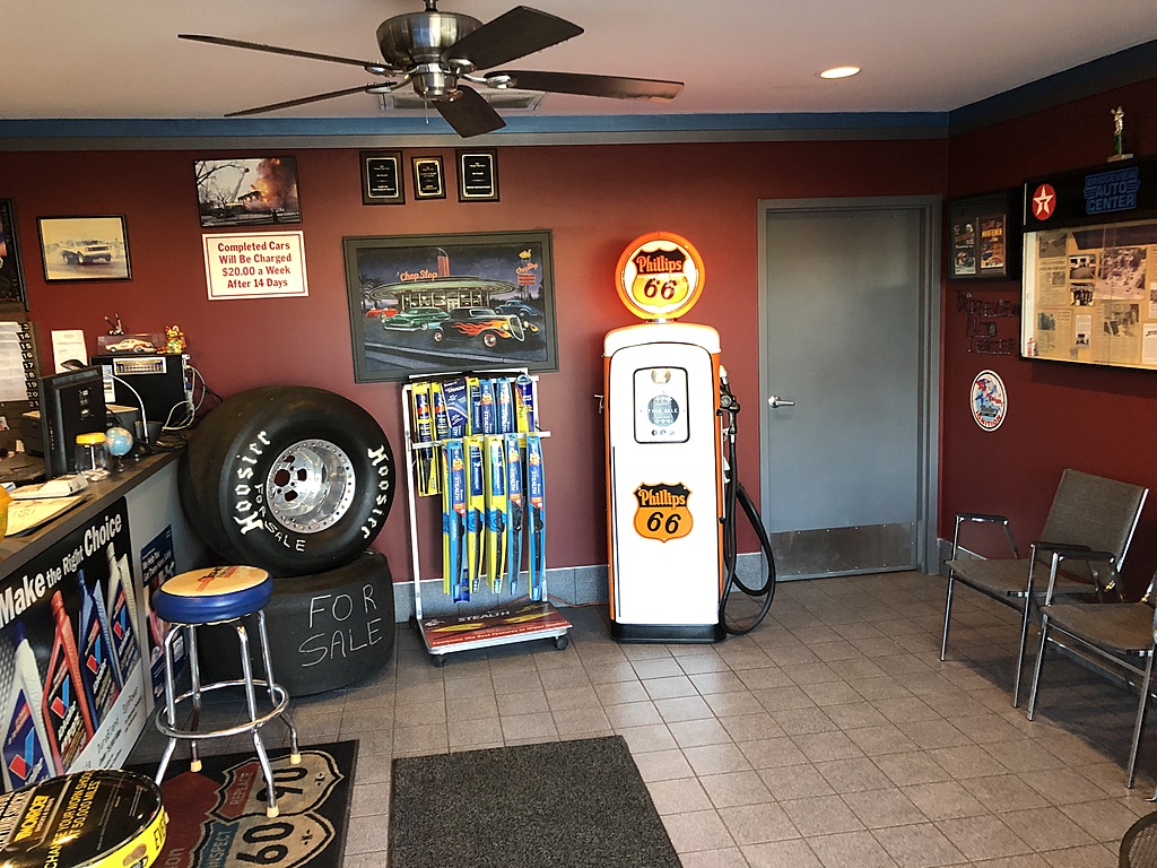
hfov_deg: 63.4
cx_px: 578
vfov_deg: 49.7
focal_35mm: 28
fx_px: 936
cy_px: 434
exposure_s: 1/15
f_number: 1.8
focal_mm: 3.99
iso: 80
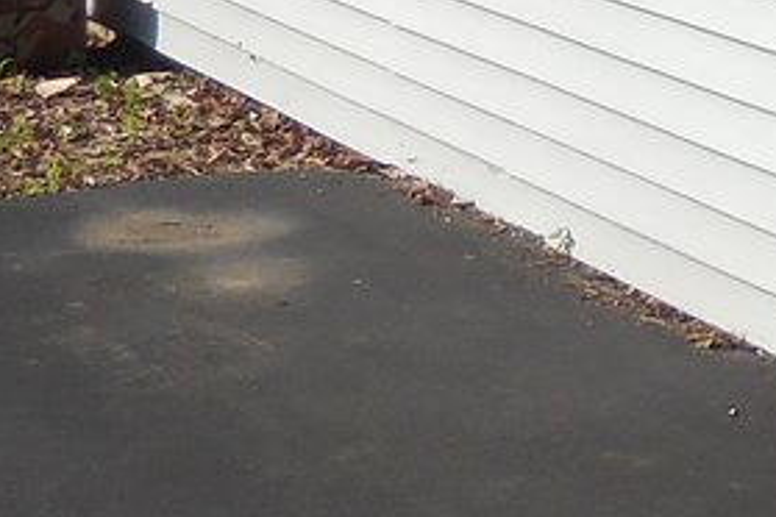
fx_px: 3039
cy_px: -435
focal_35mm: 141
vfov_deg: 9.3
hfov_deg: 13.7
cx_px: 1142
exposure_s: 1/1250
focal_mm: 4.5
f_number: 3.3
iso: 125
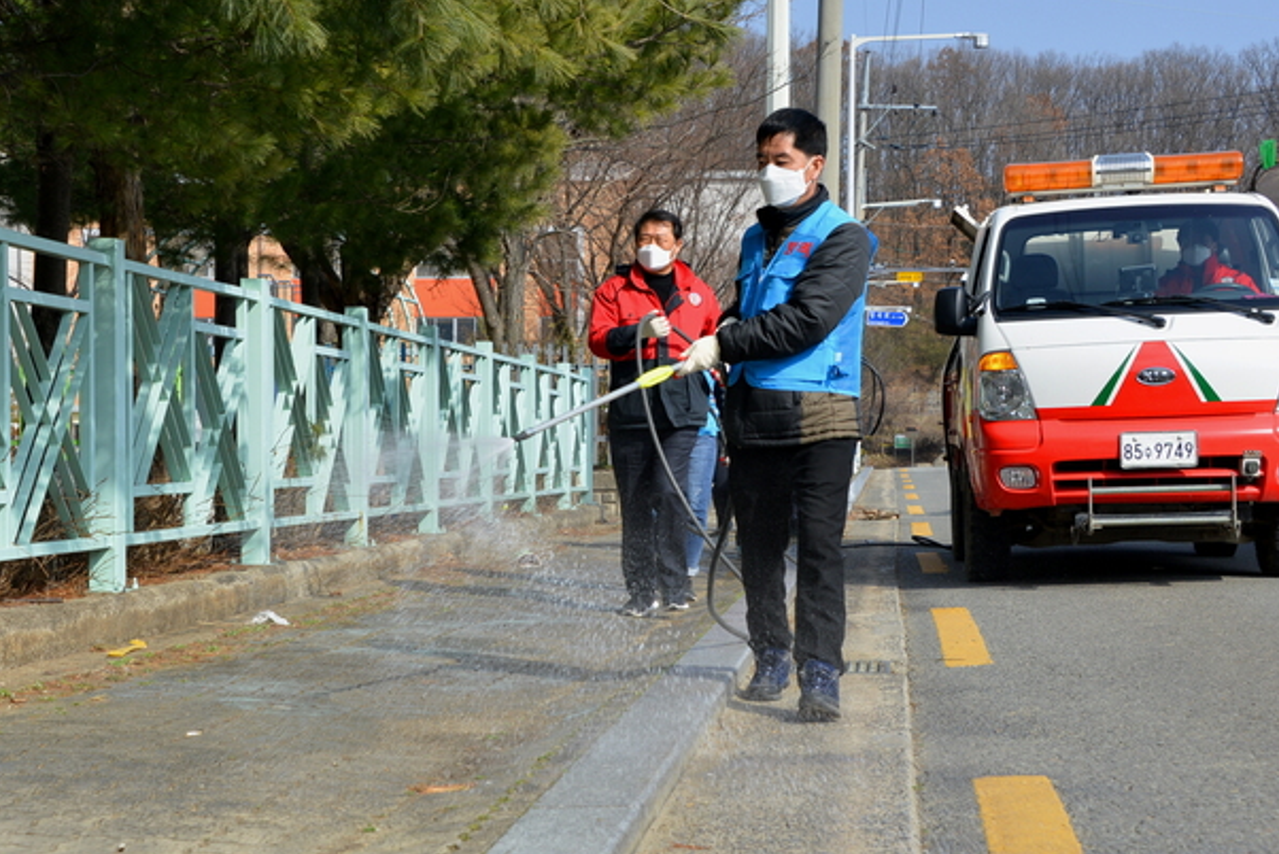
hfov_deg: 38.9
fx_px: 1813
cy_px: 428
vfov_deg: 26.5
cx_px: 623
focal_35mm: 51
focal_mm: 48
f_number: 8
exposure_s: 1/320
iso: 200
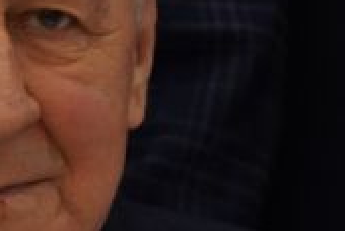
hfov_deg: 2.8
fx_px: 7104
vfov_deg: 1.9
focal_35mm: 740
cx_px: -520
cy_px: 530
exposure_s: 1/125
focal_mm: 97
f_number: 4
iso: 1250
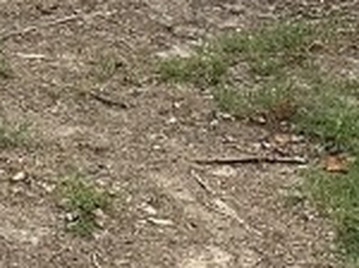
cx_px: -699
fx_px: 1698
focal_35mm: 164
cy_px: -400
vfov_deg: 8.2
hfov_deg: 9.6
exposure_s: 1/2410
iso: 80
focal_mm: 6.86
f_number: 1.78
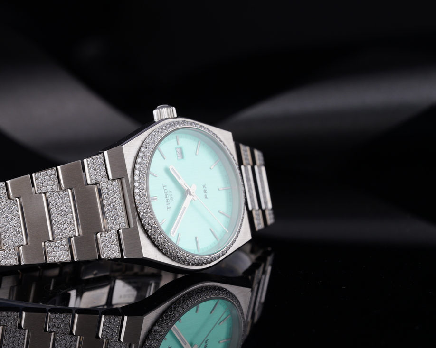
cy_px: 177
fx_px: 1780
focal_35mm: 138
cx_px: 117
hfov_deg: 13.9
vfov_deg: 11.2
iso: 200
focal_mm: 90
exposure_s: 1/125
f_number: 11
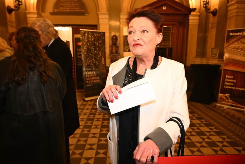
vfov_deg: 53.1
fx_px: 163
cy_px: 82
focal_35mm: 24
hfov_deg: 73.7
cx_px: 122
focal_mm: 24
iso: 3200
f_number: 4.5
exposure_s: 1/80
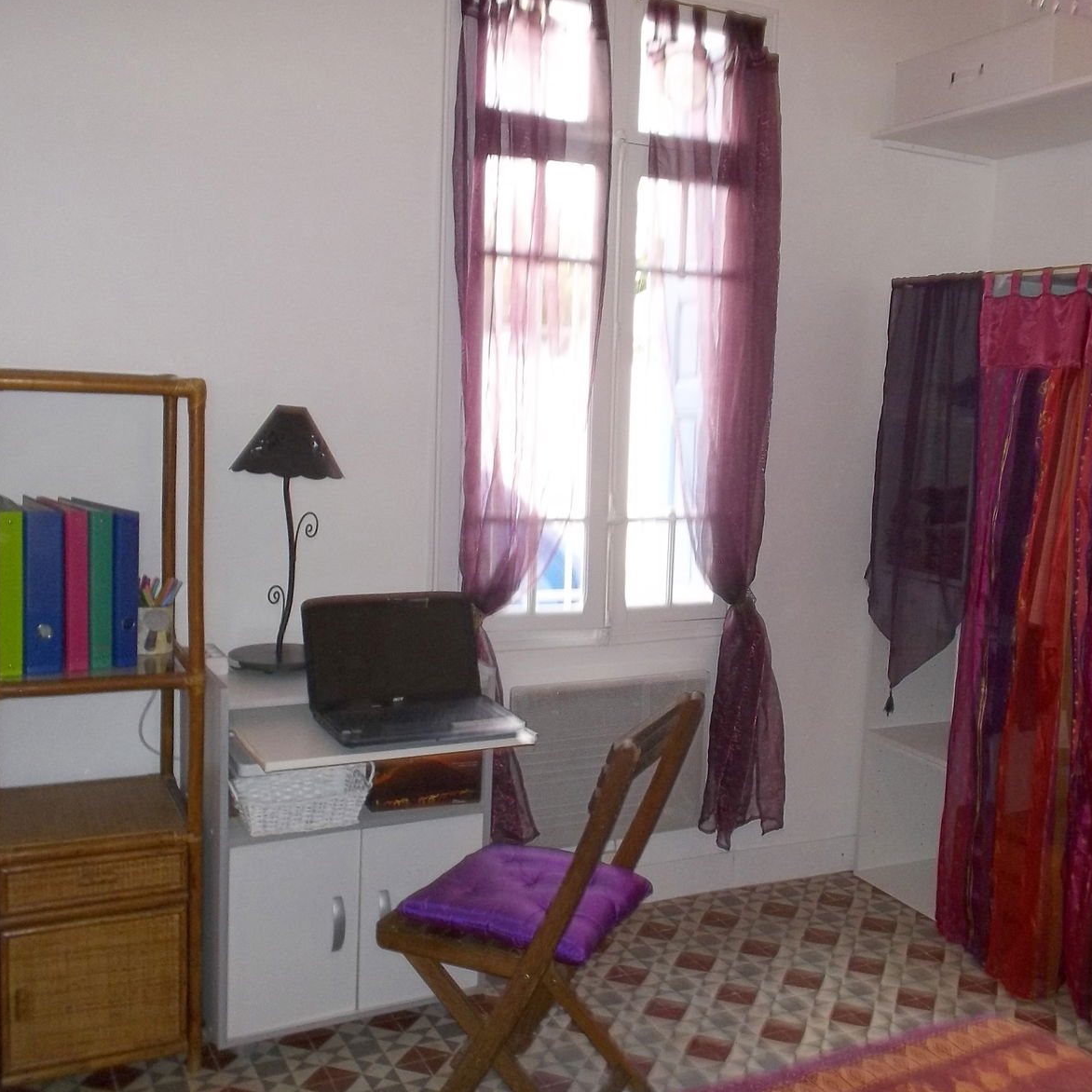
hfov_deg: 47.0
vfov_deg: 47.2
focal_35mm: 35
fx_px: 1249
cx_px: 652
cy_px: 556
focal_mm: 4.1
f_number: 3.3
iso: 160
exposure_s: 1/30
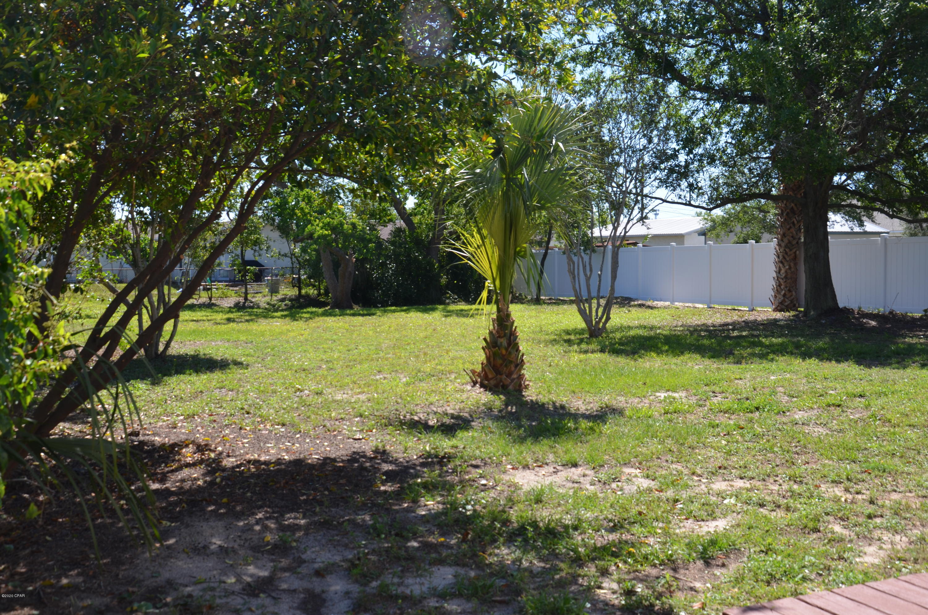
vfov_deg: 35.3
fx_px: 965
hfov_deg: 51.4
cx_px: 464
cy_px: 308
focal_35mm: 38
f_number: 7.1
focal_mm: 25
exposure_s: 1/200
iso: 125
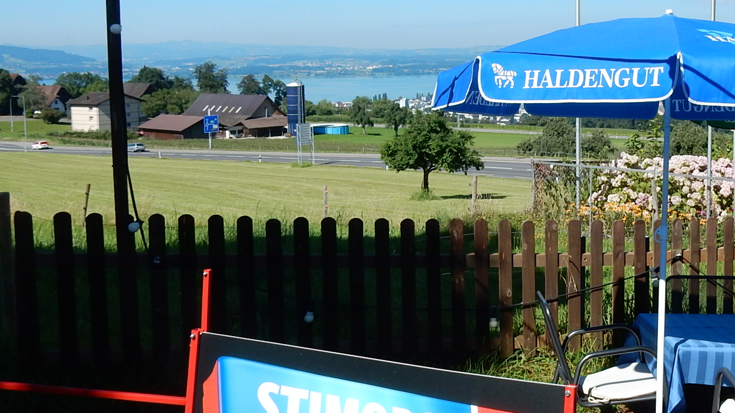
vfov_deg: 24.7
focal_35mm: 48
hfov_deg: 41.0
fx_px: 935
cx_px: 591
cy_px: 125
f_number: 3.7
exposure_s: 1/1600
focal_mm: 4.5
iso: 125
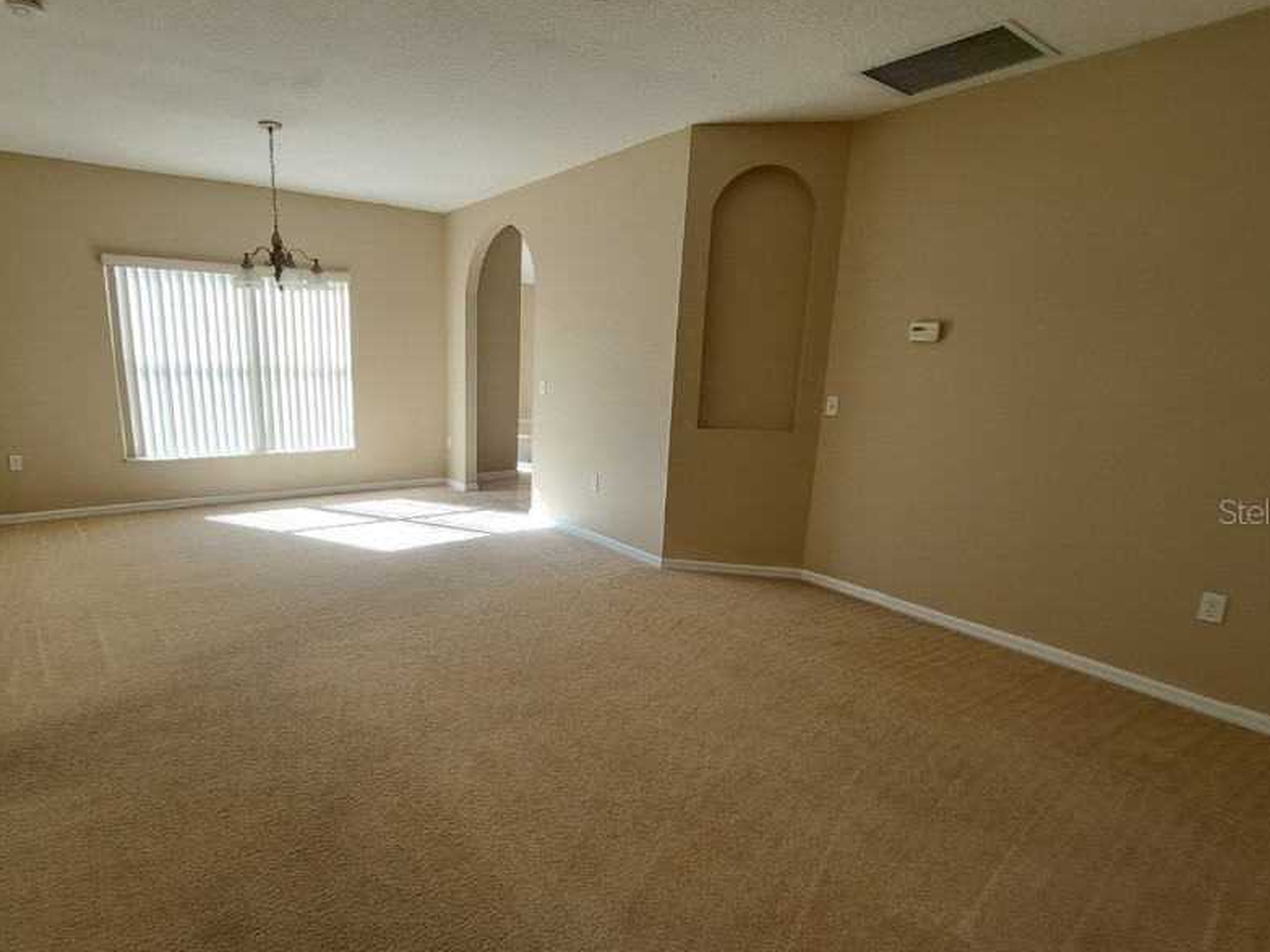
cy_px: 511
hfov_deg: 90.4
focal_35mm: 17
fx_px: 624
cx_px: 542
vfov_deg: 74.6
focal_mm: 1.74
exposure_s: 1/60
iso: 50
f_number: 2.2
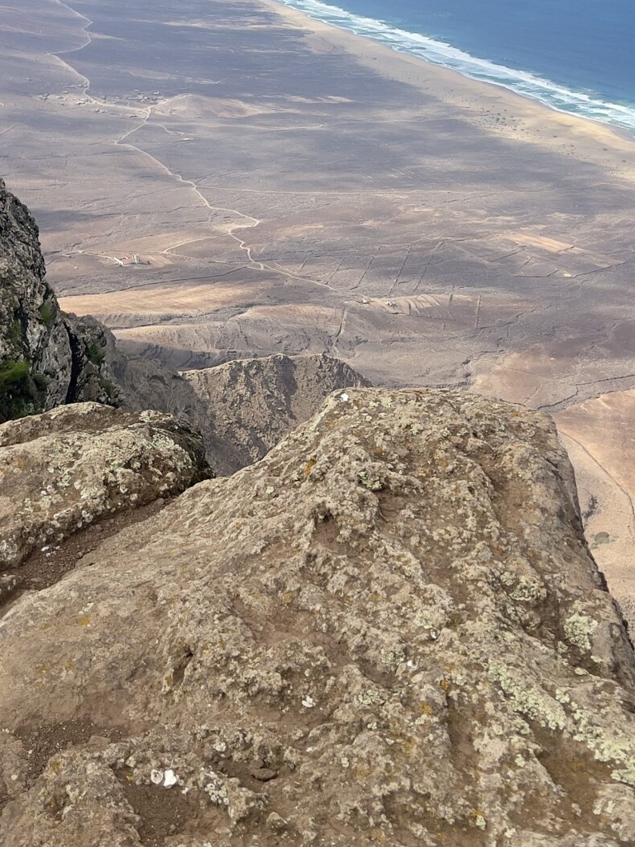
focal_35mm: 54
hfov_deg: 27.0
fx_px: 1321
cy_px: 90
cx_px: 303
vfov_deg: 33.7
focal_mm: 5.7
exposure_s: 1/5076
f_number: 1.5
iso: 50
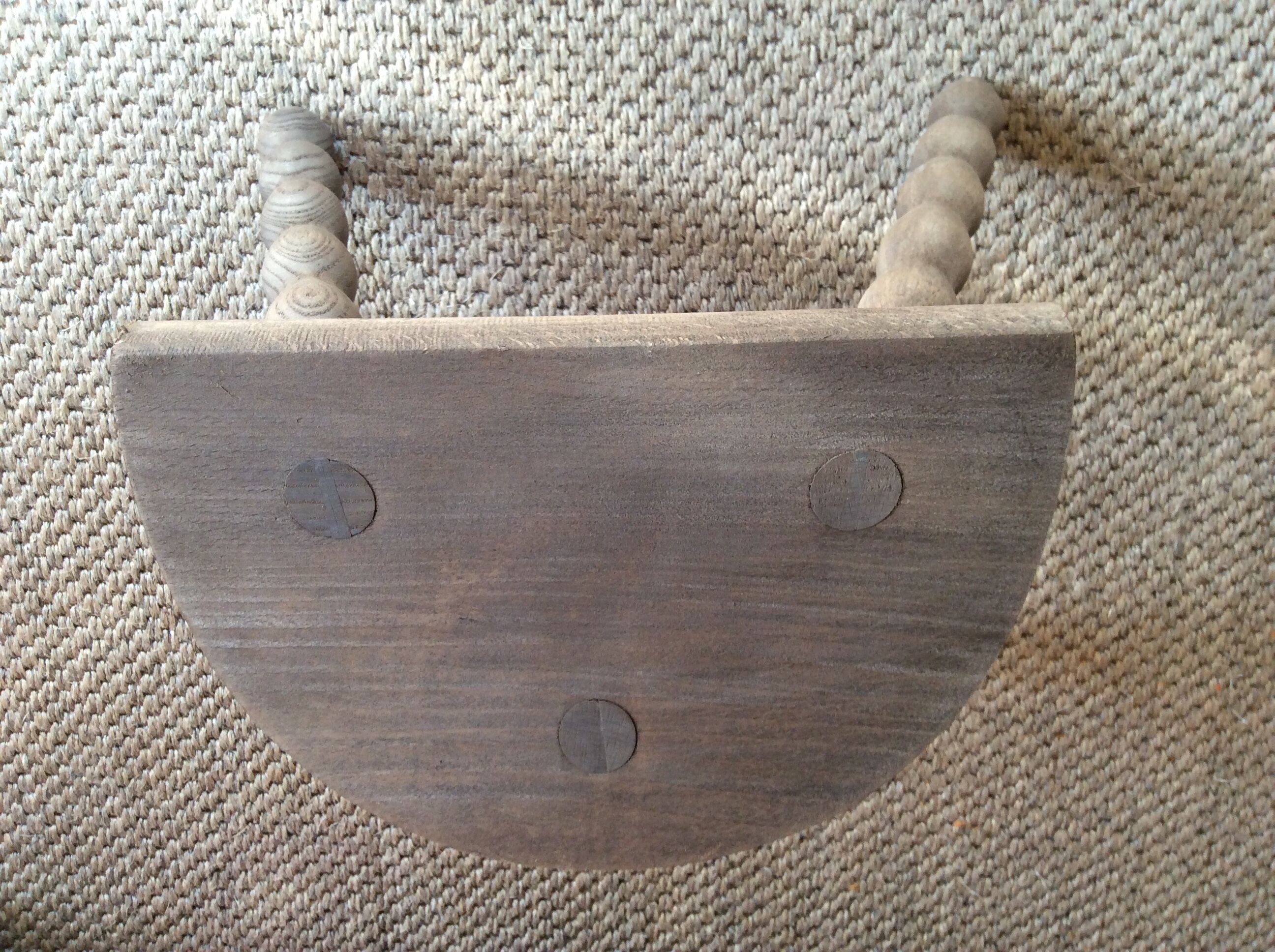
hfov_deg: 56.9
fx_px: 1177
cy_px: 476
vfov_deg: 44.1
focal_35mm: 32
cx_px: 638
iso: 64
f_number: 2.4
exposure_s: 1/25
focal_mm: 3.3
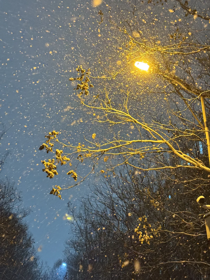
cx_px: 105
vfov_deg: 39.7
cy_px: 140
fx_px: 388
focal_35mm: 48
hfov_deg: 30.3
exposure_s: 1/33
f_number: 1.78
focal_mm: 6.76
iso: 500
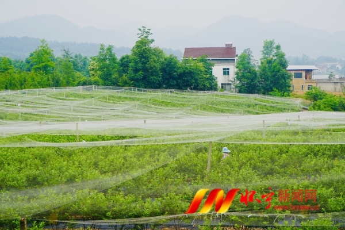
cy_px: 115
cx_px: 172
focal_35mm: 62
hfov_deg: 32.4
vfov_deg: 21.9
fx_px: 594
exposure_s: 1/100
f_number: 8
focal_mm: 62
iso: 100
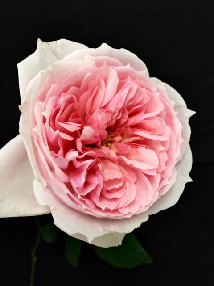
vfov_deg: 61.7
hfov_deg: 48.2
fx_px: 239
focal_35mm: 29
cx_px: 107
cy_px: 143
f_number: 2.2
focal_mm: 4.15
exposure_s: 1/30
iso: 100
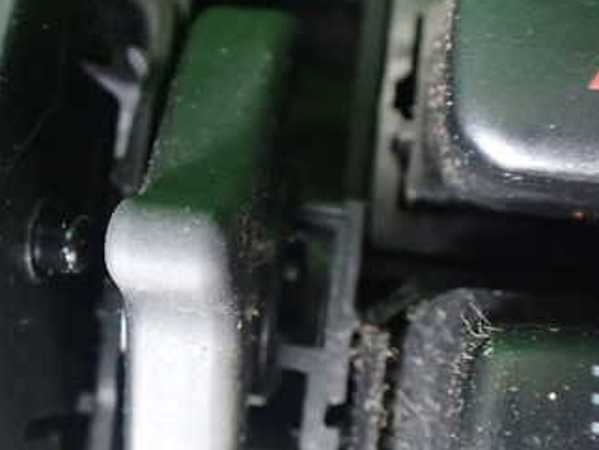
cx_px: 50
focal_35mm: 56
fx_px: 969
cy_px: 230
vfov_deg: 26.1
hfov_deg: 32.5
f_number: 2.3
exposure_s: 1/30
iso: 1250
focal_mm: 5.4
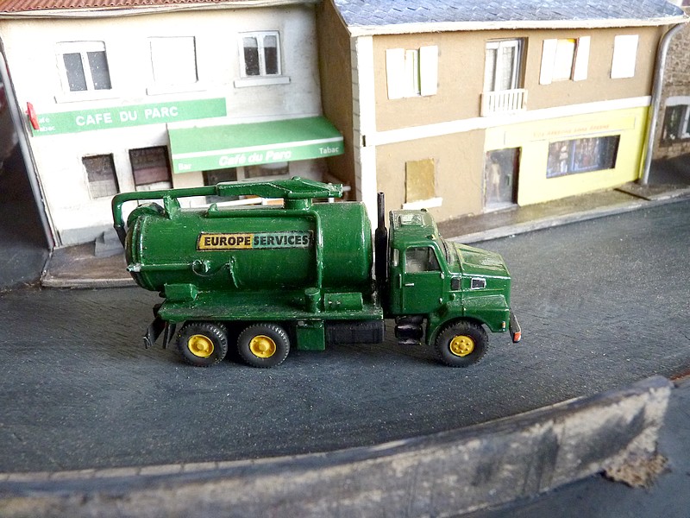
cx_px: 345
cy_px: 259
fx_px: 538
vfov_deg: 51.4
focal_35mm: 27
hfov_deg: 65.3
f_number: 2.8
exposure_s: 1/30
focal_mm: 4.8
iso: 320
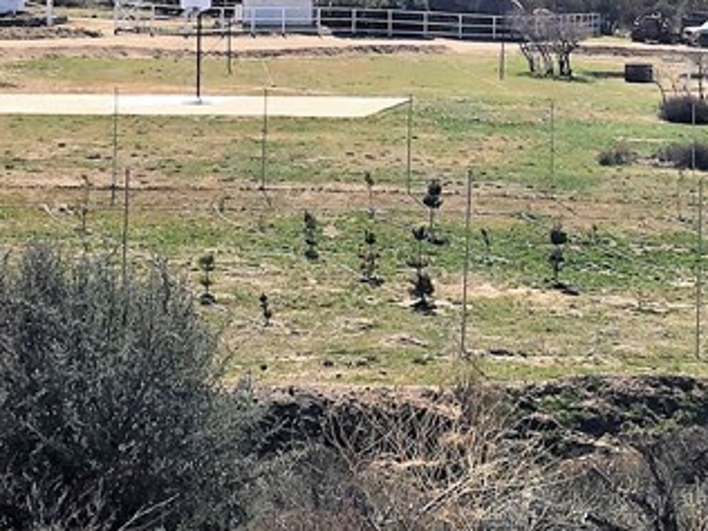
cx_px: 581
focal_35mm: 94
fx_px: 1923
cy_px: -100
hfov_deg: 20.6
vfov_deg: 15.2
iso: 25
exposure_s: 1/1672
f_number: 2.2
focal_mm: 4.15
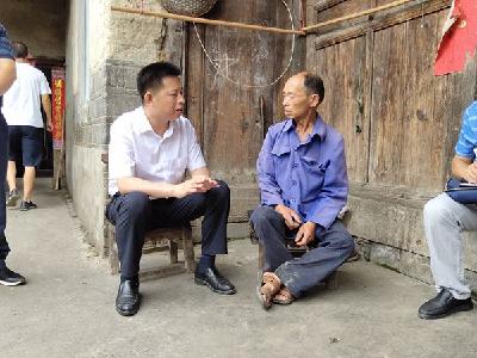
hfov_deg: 51.4
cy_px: 179
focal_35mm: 36
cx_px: 238
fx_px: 496
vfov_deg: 39.7
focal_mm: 4.27
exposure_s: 1/329
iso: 50
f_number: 1.8
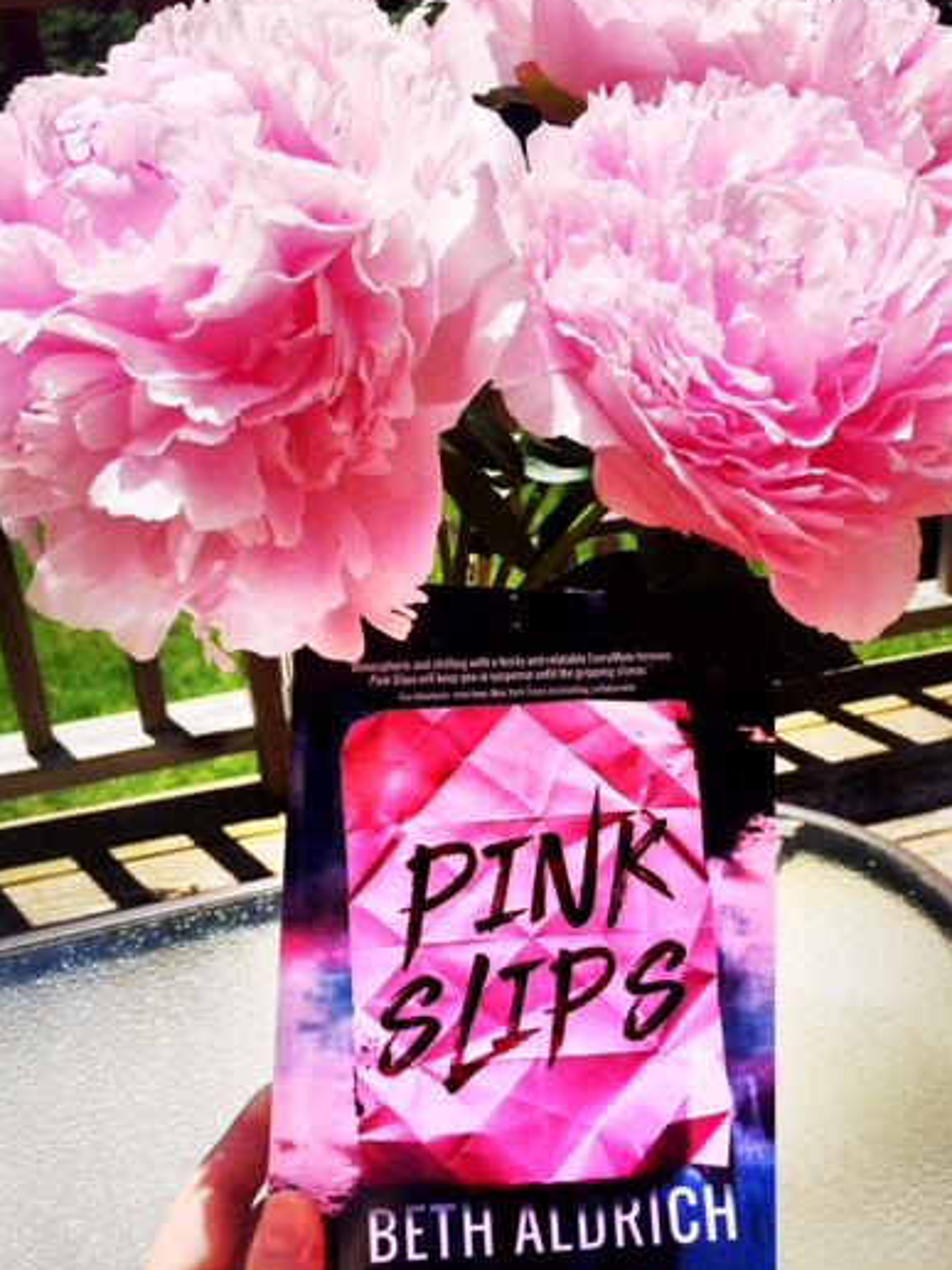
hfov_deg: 39.5
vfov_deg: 51.2
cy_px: 711
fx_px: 1320
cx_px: 568
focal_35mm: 36
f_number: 2.2
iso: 32
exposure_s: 1/3049
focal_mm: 4.15
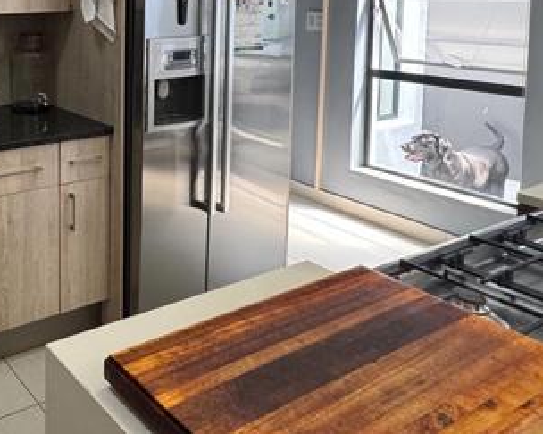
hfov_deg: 43.3
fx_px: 578
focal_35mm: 36
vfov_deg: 37.9
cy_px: 29
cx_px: 2
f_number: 2.2
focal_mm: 2.22
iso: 250
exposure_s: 1/100
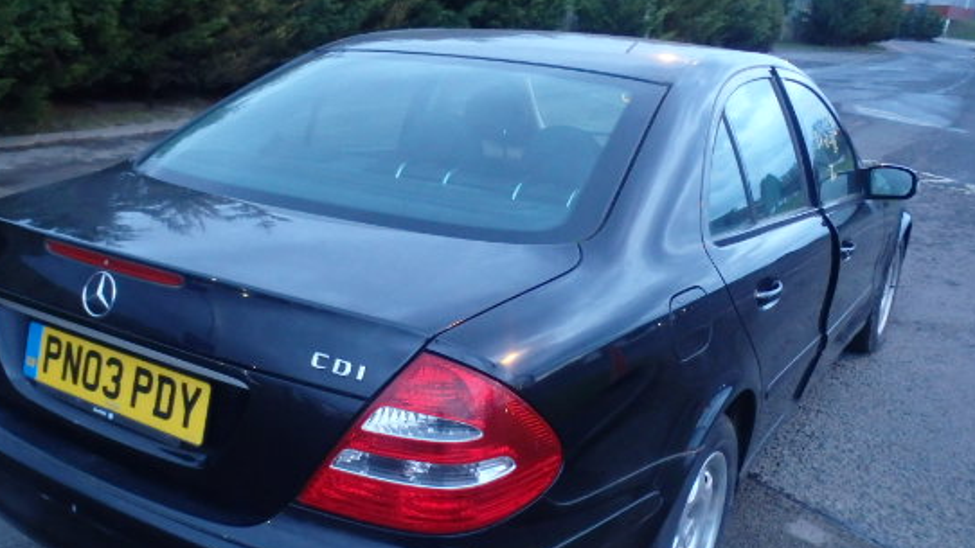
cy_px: 356
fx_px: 931
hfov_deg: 55.2
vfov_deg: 32.6
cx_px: 437
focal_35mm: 36
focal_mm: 5
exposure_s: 1/13
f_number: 3.9
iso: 800
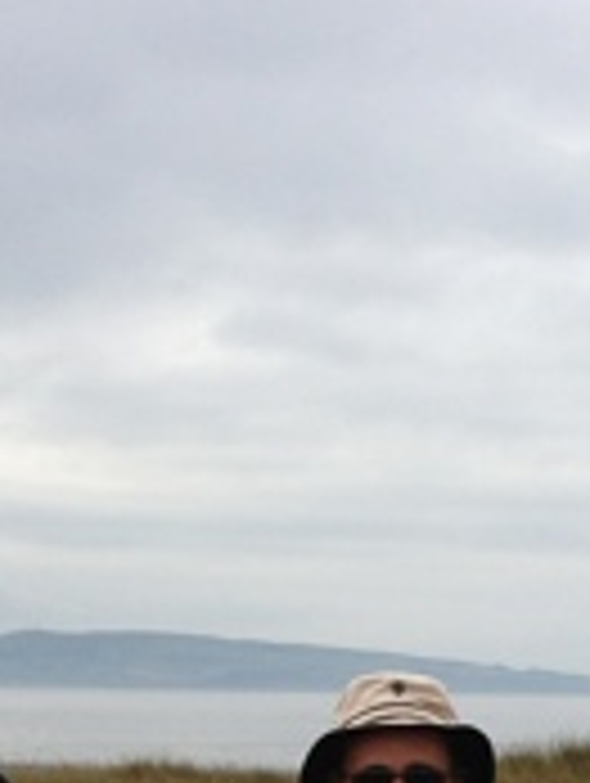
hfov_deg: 11.8
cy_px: 1008
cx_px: 410
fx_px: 2856
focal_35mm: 126
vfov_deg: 14.9
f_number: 2.4
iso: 50
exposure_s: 1/1464
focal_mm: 4.13
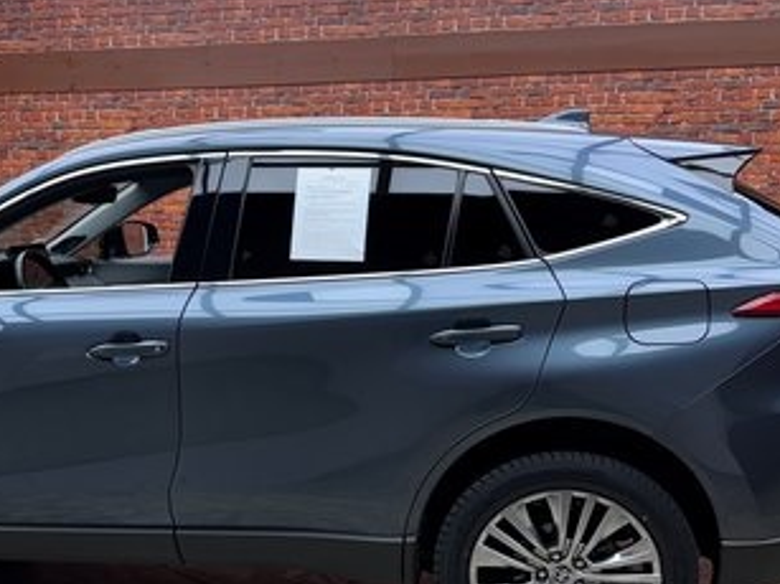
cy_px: 472
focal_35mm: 50
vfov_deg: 28.4
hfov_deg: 37.5
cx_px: 226
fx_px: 1126
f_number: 1.78
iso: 64
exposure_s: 1/120
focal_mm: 6.76
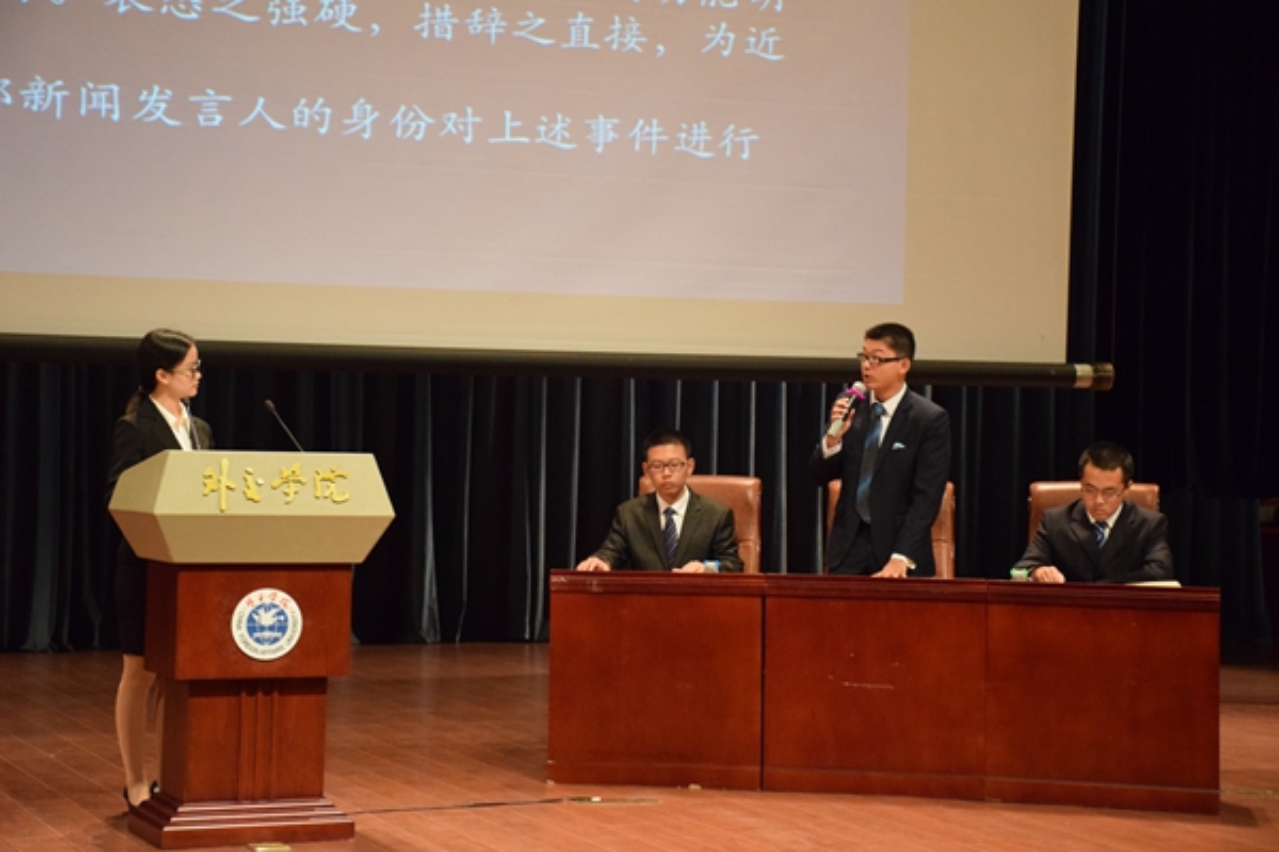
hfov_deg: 24.2
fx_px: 2984
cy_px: 426
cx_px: 640
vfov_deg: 16.3
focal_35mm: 84
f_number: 4.8
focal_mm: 56
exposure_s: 1/60
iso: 4500
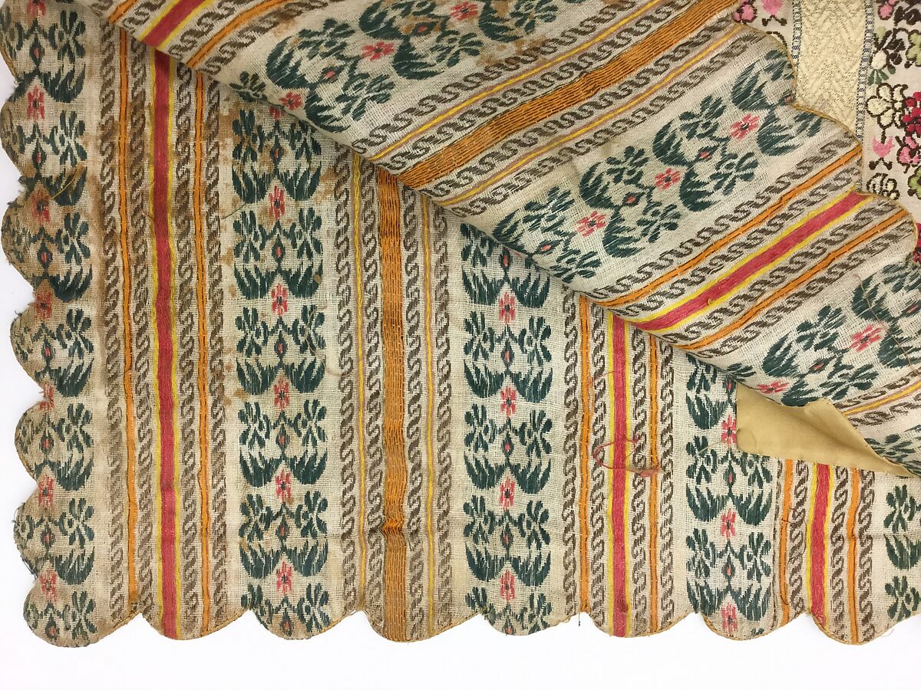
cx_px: 460
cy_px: 345
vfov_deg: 45.4
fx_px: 825
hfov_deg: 58.4
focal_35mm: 31
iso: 32
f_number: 2.4
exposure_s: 1/40
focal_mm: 3.3
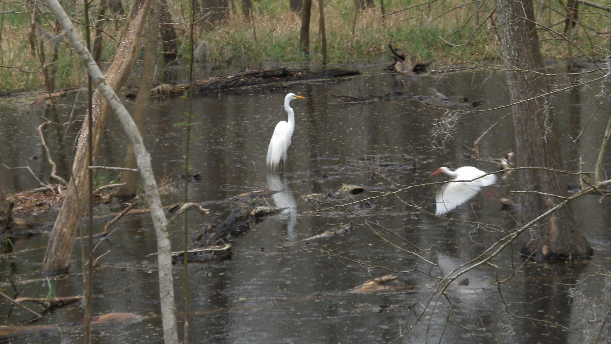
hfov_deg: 17.3
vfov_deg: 9.8
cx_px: 301
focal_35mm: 124
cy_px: 122
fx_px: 2009
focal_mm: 20.7
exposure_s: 1/125
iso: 75
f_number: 4
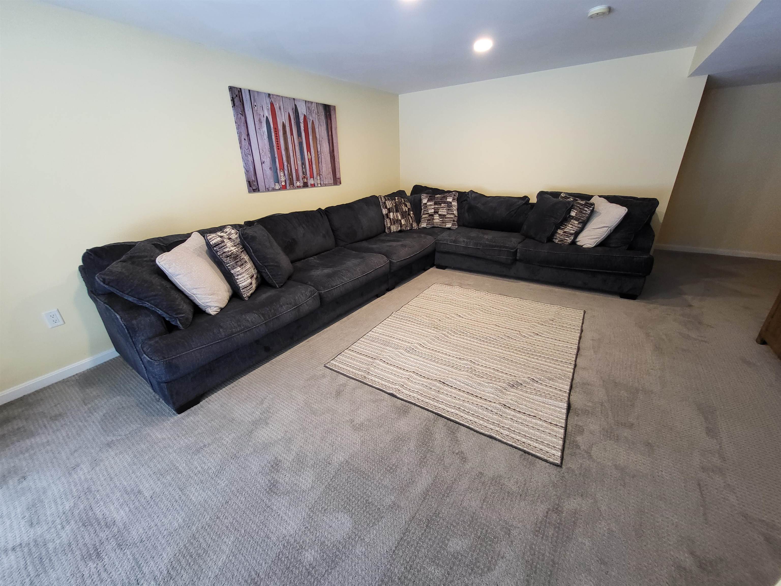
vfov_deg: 89.9
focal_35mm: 13
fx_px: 293
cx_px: 390
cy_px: 293
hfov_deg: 106.2
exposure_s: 1/60
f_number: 2.2
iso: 320
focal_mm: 1.74
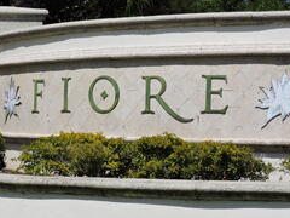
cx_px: 79
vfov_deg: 11.8
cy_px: 150
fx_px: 1047
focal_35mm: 125
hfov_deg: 15.7
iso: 100
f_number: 4.4
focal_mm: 13.4
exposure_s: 1/1250
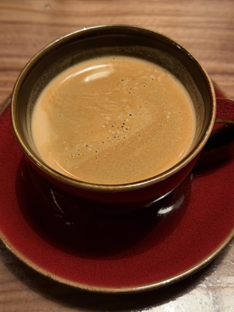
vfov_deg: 39.7
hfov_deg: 30.3
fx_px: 433
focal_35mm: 48
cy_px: 156
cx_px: 117
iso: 200
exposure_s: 1/33
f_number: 1.78
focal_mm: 6.76
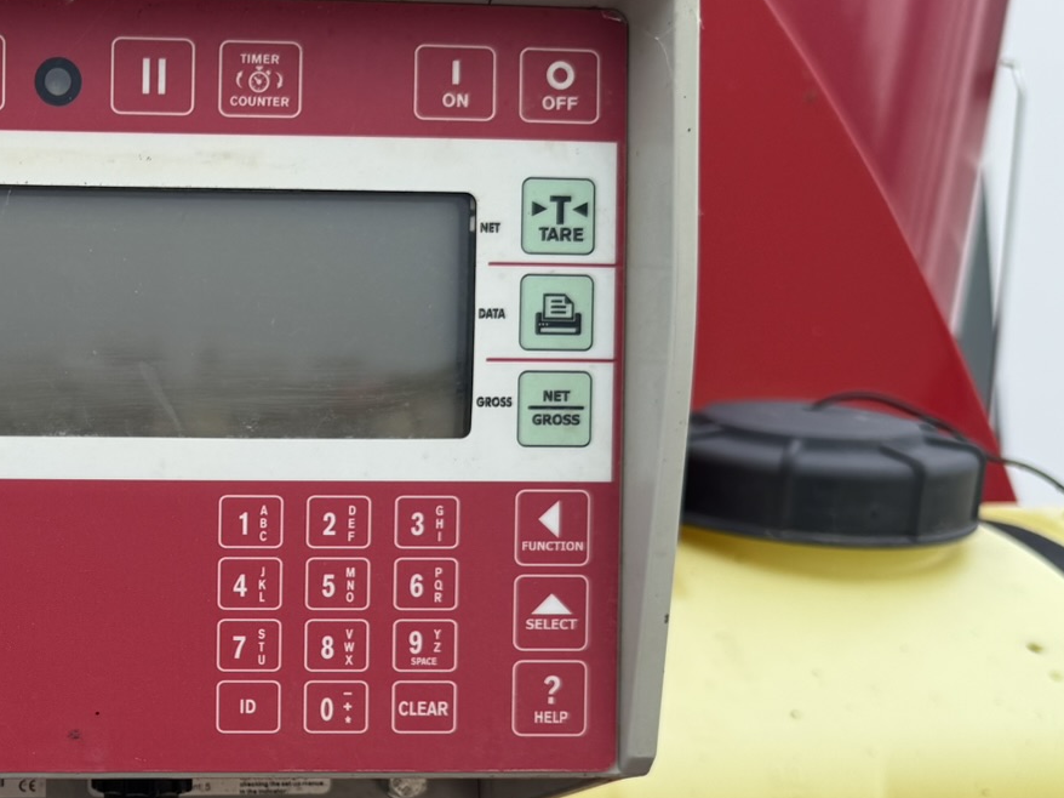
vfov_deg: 25.7
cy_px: 612
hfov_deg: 31.1
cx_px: -70
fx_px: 1721
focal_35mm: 56
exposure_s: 1/1818
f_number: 1.78
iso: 80
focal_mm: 6.76
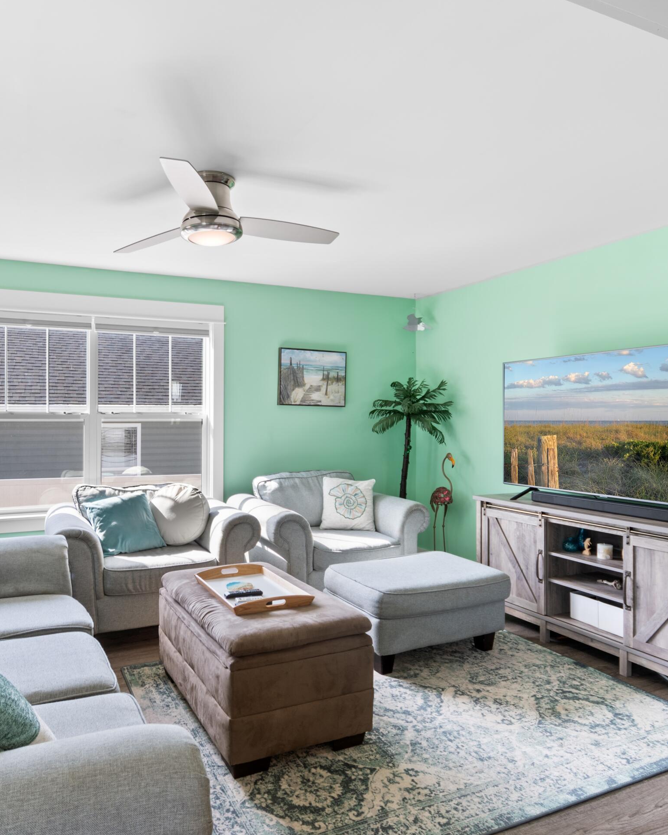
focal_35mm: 22
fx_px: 544
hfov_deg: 62.3
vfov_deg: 75.0
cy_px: 423
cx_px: 255
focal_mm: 10
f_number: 4.5
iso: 100
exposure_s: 1/13
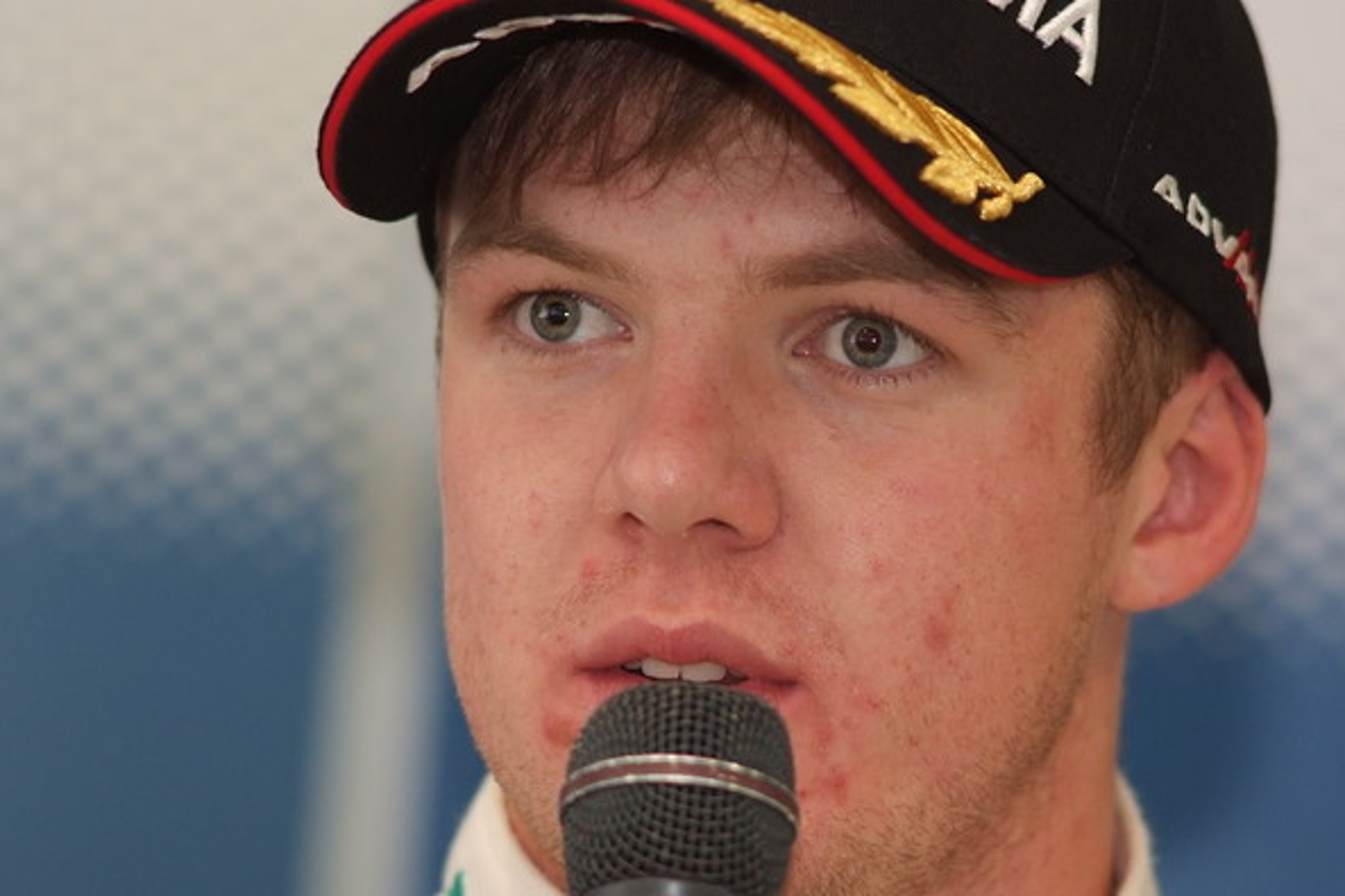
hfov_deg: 6.3
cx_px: 810
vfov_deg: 4.2
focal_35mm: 328
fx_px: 12250
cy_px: 533
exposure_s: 1/125
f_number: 2.8
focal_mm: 180
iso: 800
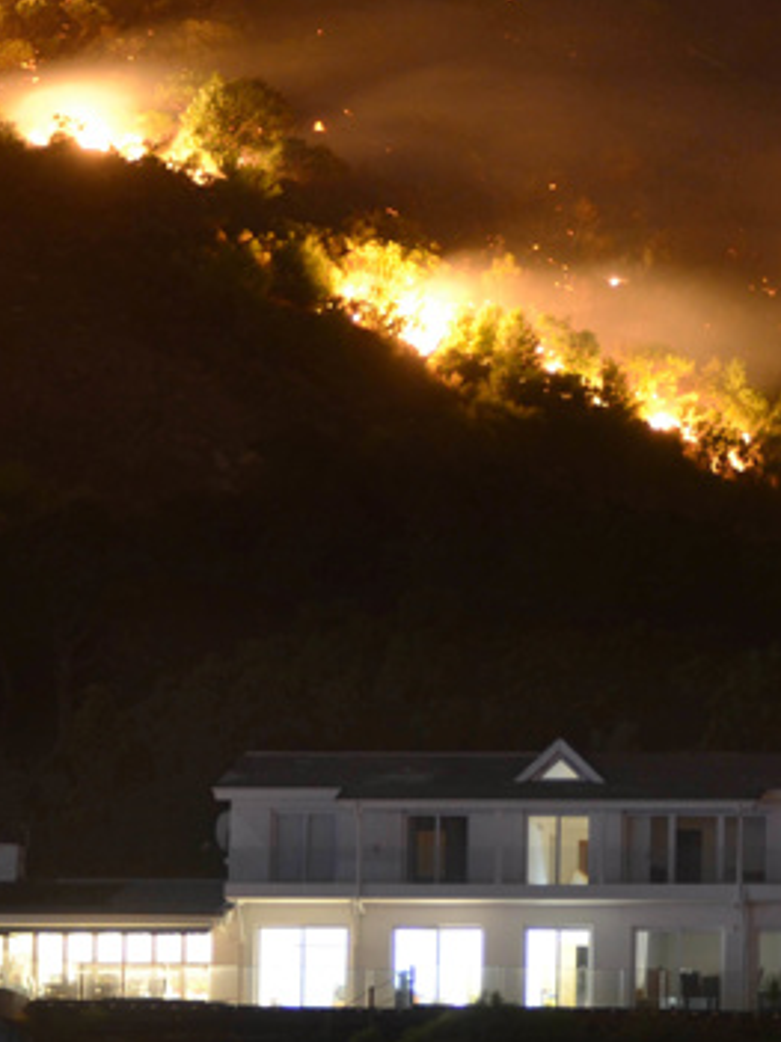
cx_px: 451
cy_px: 488
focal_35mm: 415
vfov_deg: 4.8
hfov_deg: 3.6
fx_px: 12492
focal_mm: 120
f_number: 2.8
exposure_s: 3
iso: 250
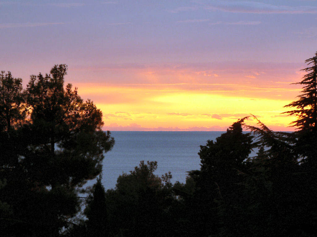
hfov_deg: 10.9
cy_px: 118
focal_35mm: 182
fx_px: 1667
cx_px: 158
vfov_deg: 8.2
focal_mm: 30.4
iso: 80
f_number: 3.3
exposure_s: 1/60
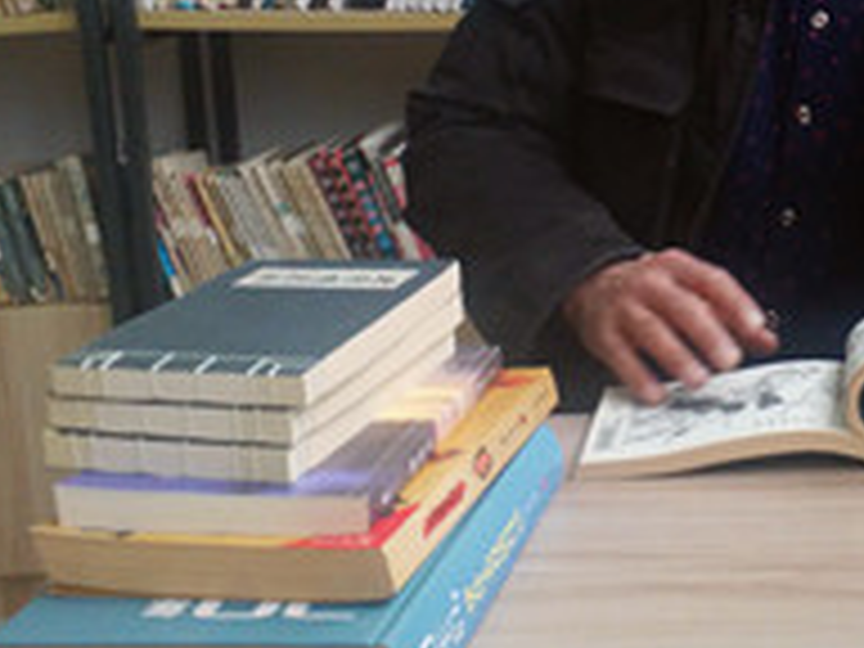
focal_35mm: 55
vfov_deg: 25.8
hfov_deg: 33.6
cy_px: 76
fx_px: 1373
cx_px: 729
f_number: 2
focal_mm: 3.79
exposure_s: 1/50
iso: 150
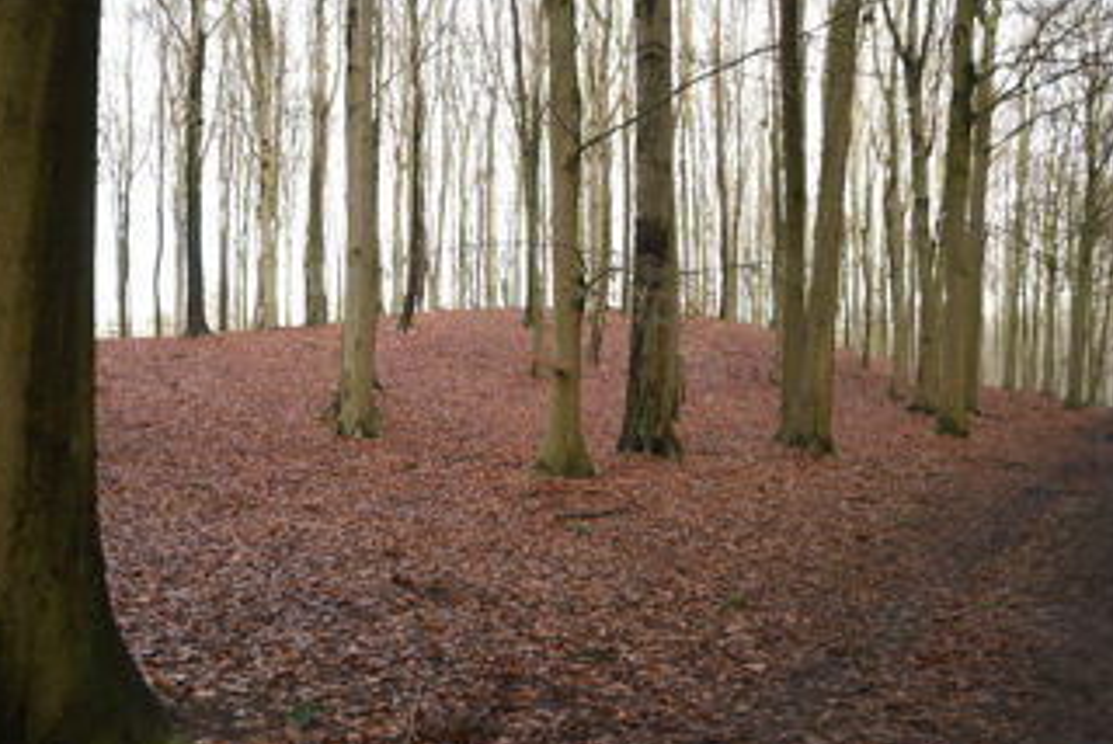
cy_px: 342
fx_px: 928
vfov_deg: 43.7
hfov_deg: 61.5
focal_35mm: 30
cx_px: 647
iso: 160
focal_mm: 16
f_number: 3.5
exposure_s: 1/80
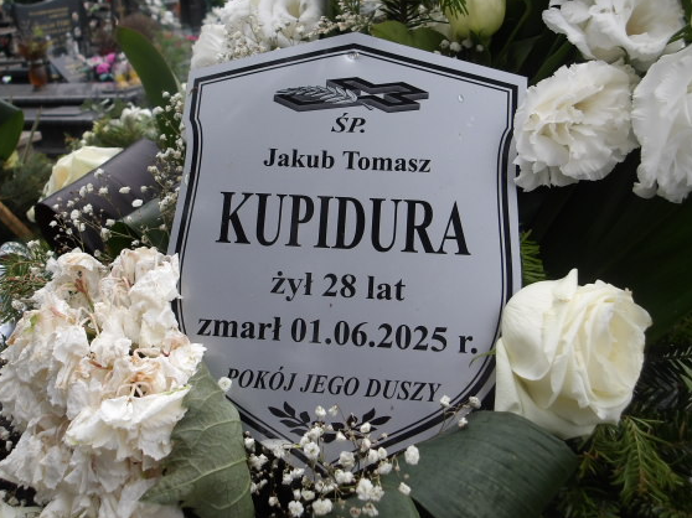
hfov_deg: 47.8
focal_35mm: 39
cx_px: 320
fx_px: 779
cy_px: 253
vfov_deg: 36.8
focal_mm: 6.1
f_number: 3.3
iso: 100
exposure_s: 1/215
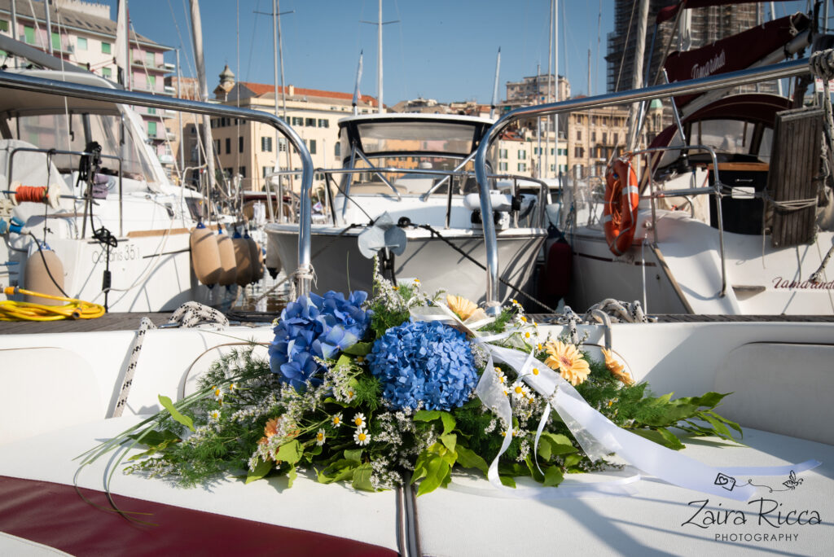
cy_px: 278
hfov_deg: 46.4
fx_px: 974
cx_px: 417
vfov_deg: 31.9
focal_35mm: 42
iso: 100
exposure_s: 1/160
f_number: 18
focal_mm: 42
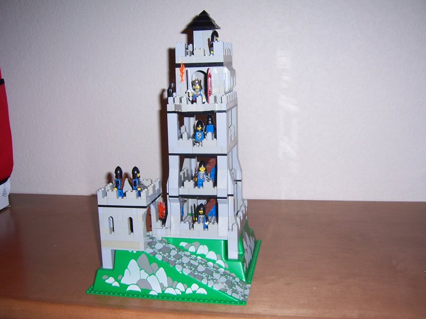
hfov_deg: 51.4
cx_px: 213
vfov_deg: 39.7
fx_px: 443
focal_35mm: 36
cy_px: 160
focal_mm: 6
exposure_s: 1/60
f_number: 3
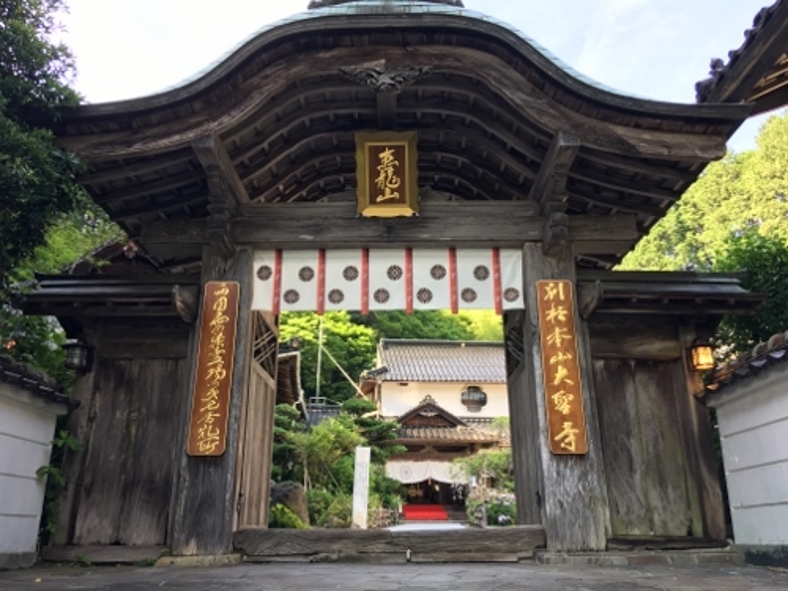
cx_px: 394
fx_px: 660
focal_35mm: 29
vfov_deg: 48.2
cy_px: 296
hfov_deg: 61.7
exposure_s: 1/120
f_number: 2.2
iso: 32
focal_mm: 4.15
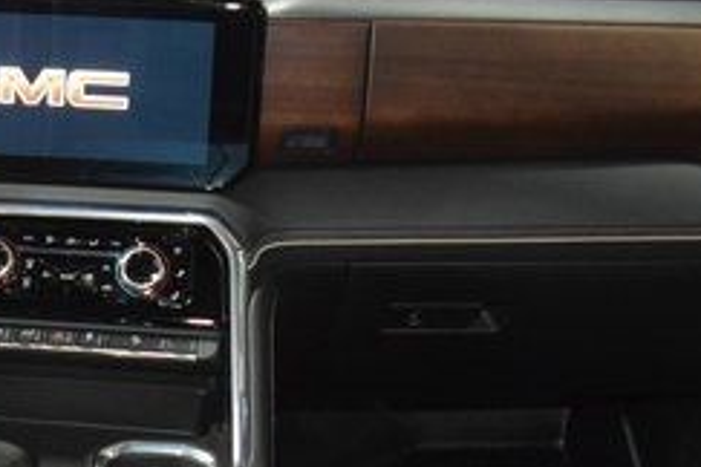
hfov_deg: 27.3
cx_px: 52
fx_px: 1382
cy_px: 414
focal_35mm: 71
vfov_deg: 18.9
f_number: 3.5
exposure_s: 1/50
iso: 3200
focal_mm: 18
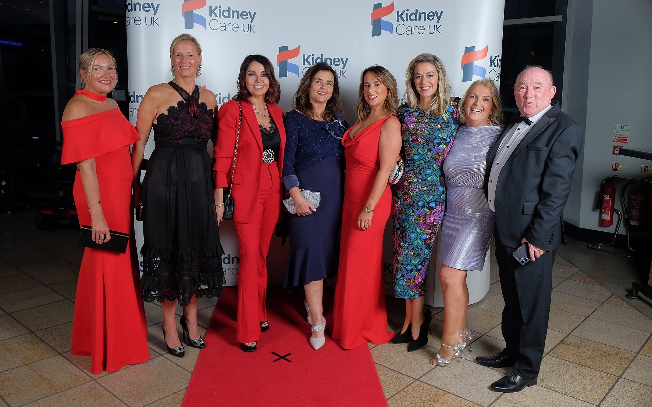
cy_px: 193
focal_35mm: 30
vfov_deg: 41.8
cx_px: 325
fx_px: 533
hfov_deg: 62.9
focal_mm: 19.6
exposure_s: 1/180
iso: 400
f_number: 4
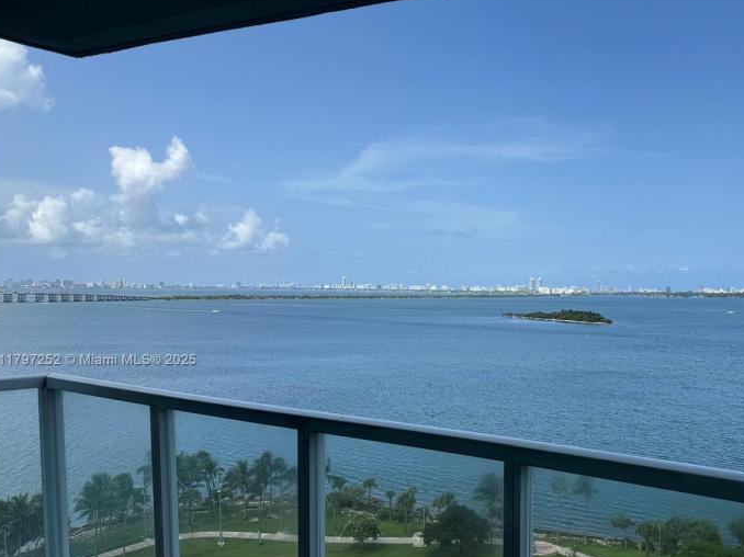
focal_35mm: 34
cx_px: 512
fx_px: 731
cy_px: 361
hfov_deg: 52.6
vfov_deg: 41.3
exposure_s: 1/4950
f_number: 1.78
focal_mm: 6.76
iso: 80
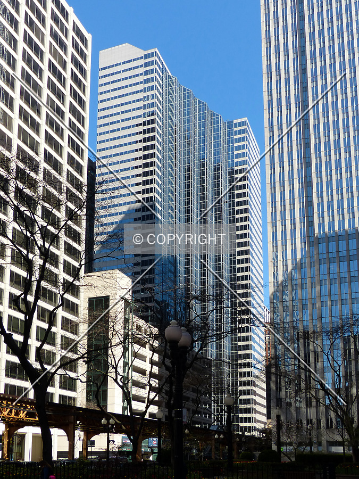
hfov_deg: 41.8
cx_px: 180
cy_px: 240
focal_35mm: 34
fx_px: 470
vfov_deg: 54.0
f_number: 4
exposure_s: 1/640
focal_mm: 6.2
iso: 100
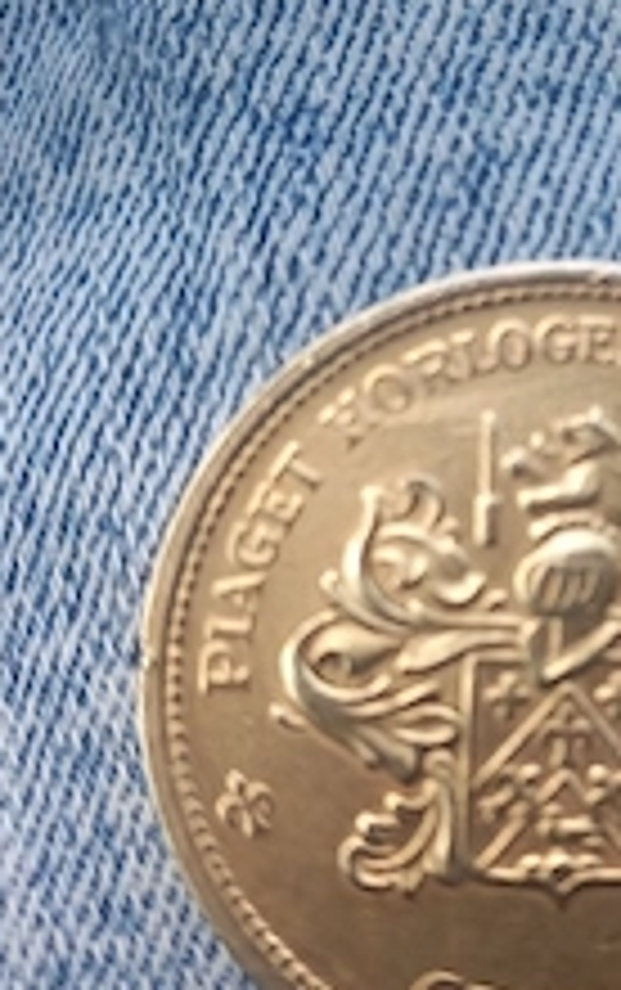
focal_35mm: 52
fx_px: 1404
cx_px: 666
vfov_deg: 38.8
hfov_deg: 23.5
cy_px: 468
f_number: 1.8
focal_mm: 4
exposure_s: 1/50.3
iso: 100
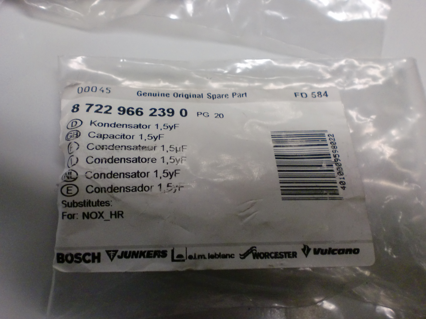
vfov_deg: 40.7
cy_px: 160
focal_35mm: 35
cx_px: 213
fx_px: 431
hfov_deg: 52.6
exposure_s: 1/60
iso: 320
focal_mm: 6.3
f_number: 3.1
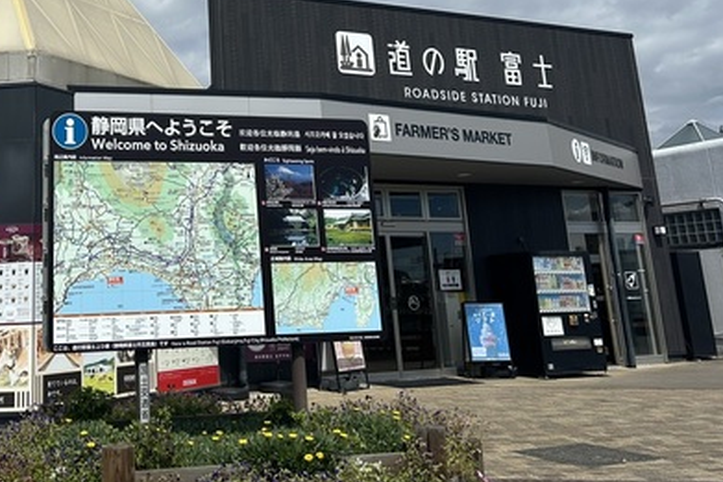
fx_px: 944
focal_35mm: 47
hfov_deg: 40.4
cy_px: 46
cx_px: 157
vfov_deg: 27.6
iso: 50
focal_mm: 5.7
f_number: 1.5
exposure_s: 1/10309
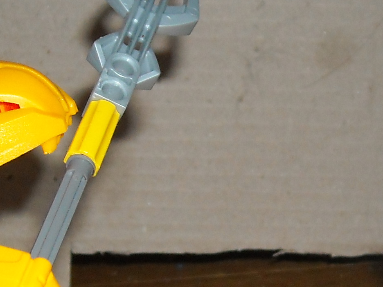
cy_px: 174
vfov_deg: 12.1
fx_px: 1350
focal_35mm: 122
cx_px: 284
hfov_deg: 16.1
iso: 200
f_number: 2.8
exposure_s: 1/60
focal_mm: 5.7
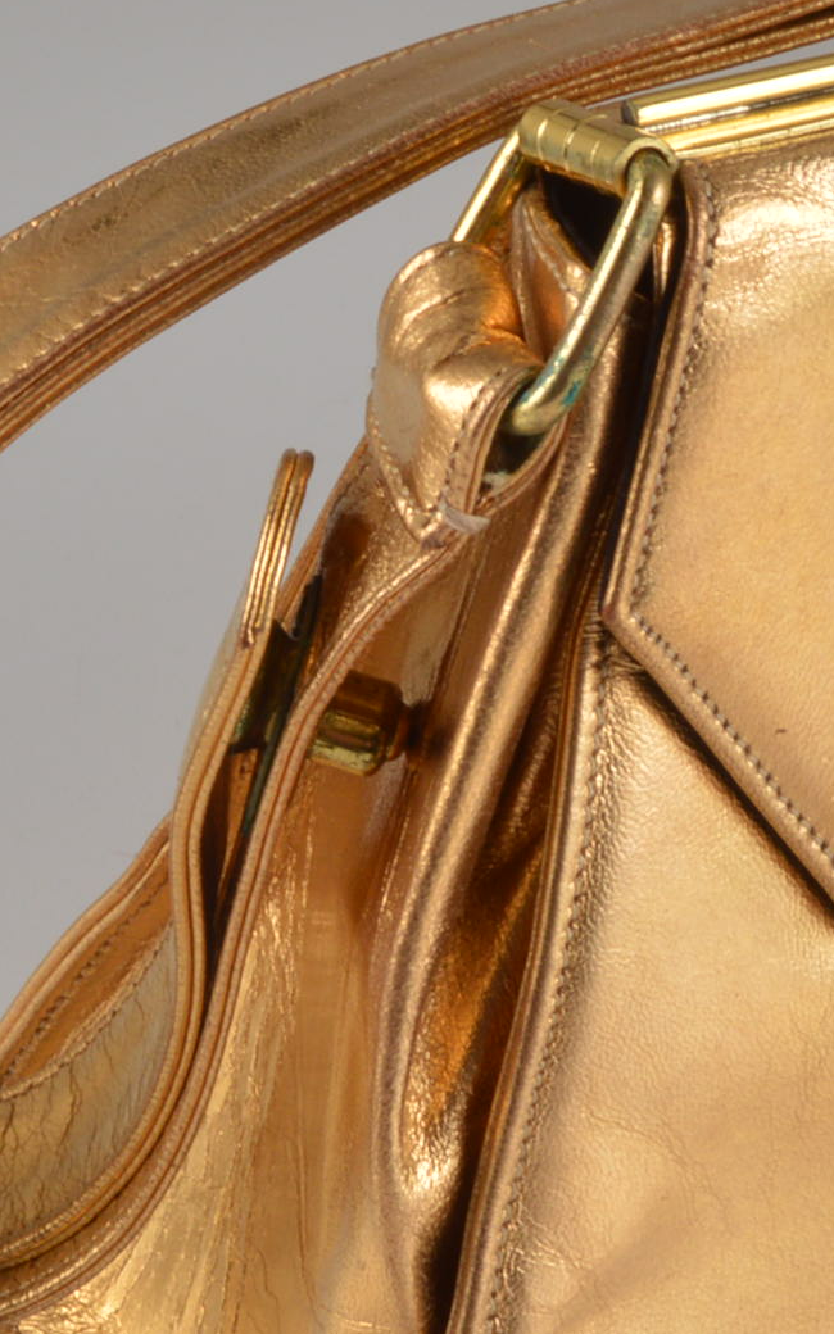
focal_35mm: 159
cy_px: 704
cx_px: 1313
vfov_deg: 13.2
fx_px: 5782
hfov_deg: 8.1
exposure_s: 1/125
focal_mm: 36
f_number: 14
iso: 200
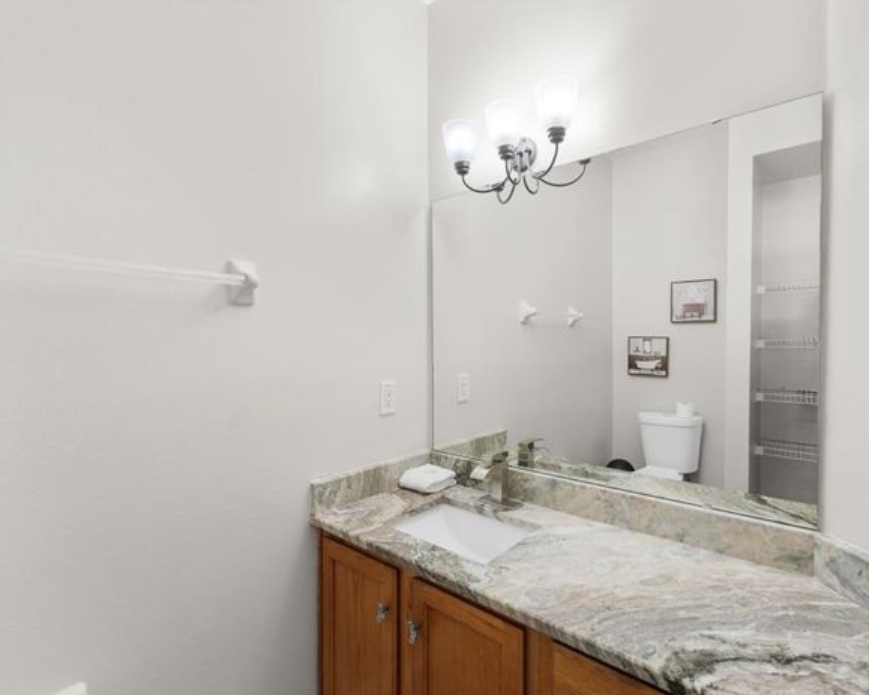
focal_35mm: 16
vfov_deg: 80.4
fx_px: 411
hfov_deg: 92.7
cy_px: 349
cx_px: 487
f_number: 6.3
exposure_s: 1/6
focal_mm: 14
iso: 400
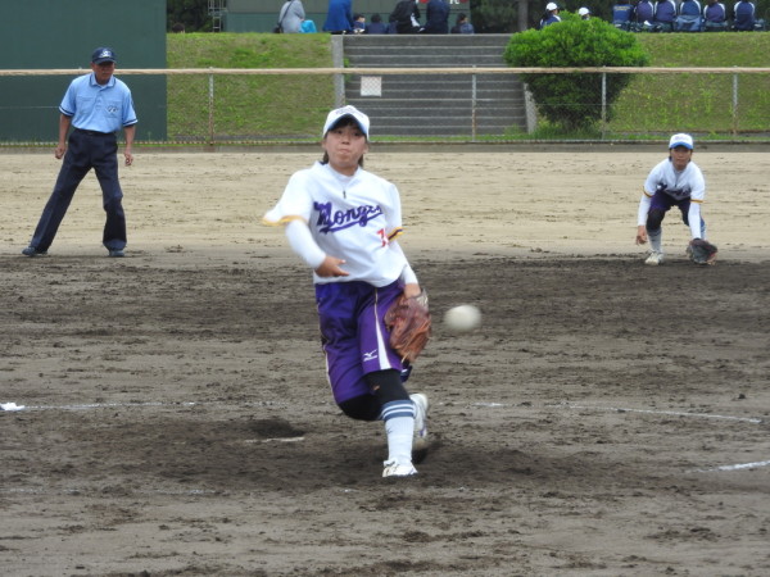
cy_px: 288
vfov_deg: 6.8
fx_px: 4894
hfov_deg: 9.0
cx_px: 385
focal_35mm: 220
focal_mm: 39.4
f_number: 5.3
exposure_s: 1/200
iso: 100
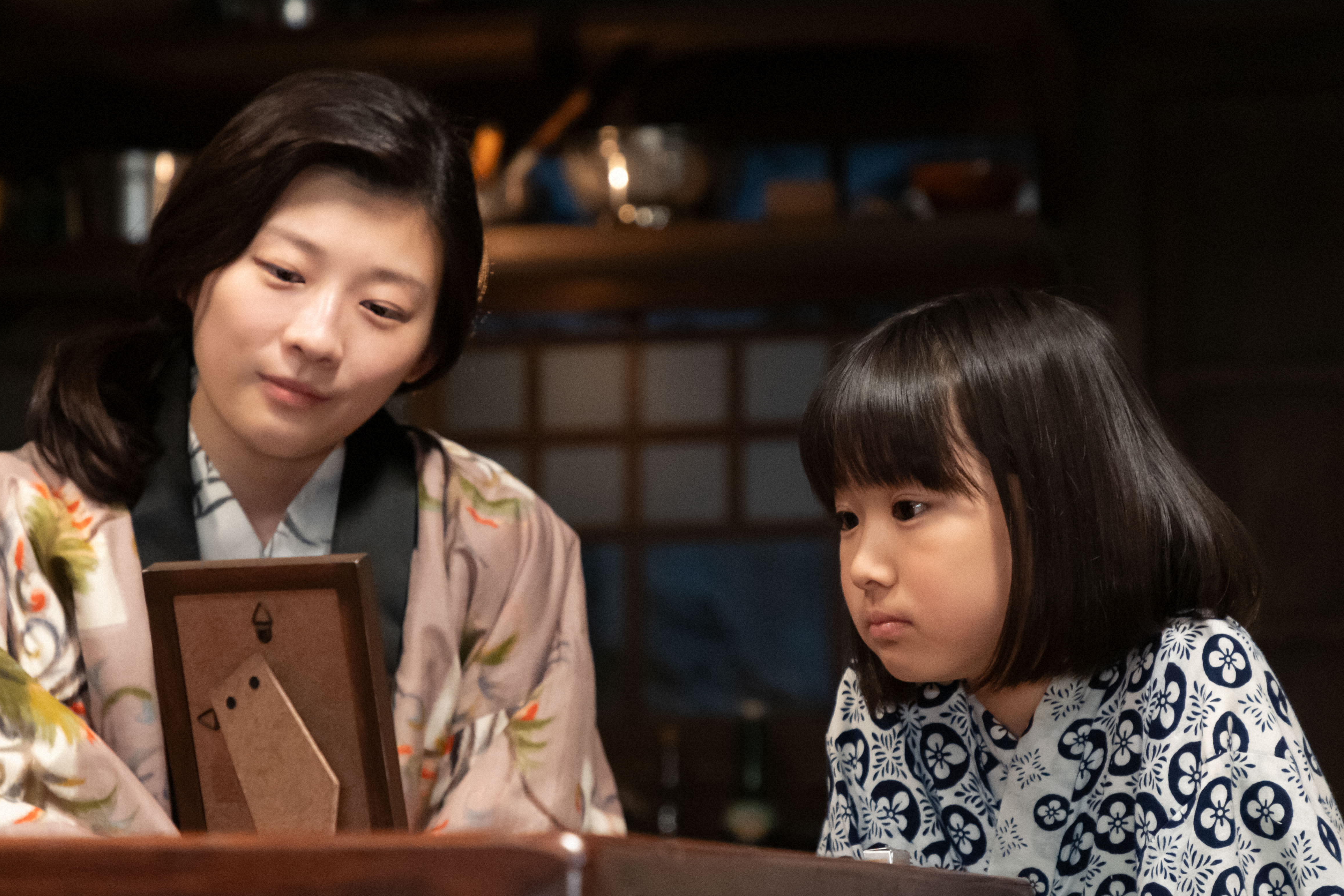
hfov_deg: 15.2
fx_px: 5039
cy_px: 531
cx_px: 611
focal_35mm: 135
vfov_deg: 10.2
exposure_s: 1/100
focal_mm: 105
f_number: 5
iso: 6400
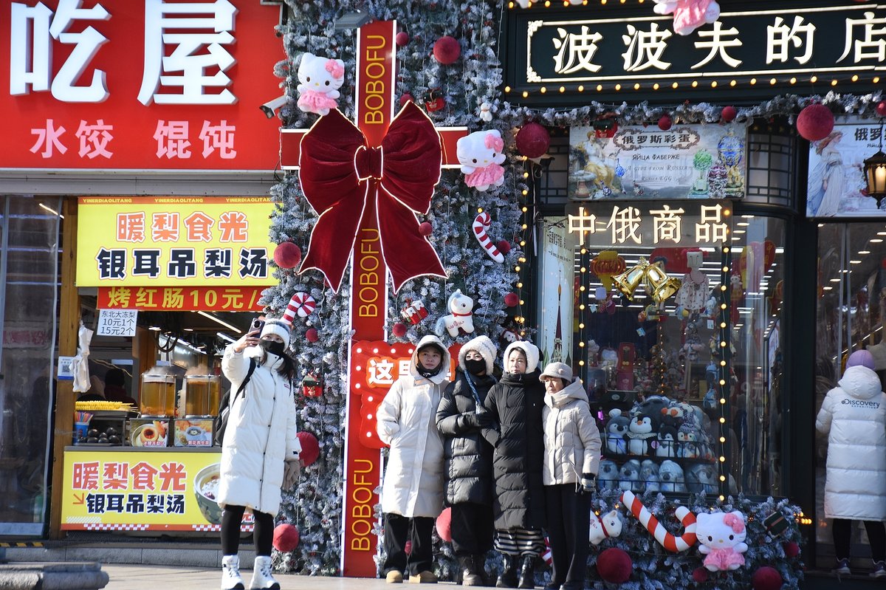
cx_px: 443
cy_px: 295
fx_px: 2583
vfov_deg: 13.0
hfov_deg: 19.5
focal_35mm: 105
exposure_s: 1/500
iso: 500
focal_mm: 70
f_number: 5
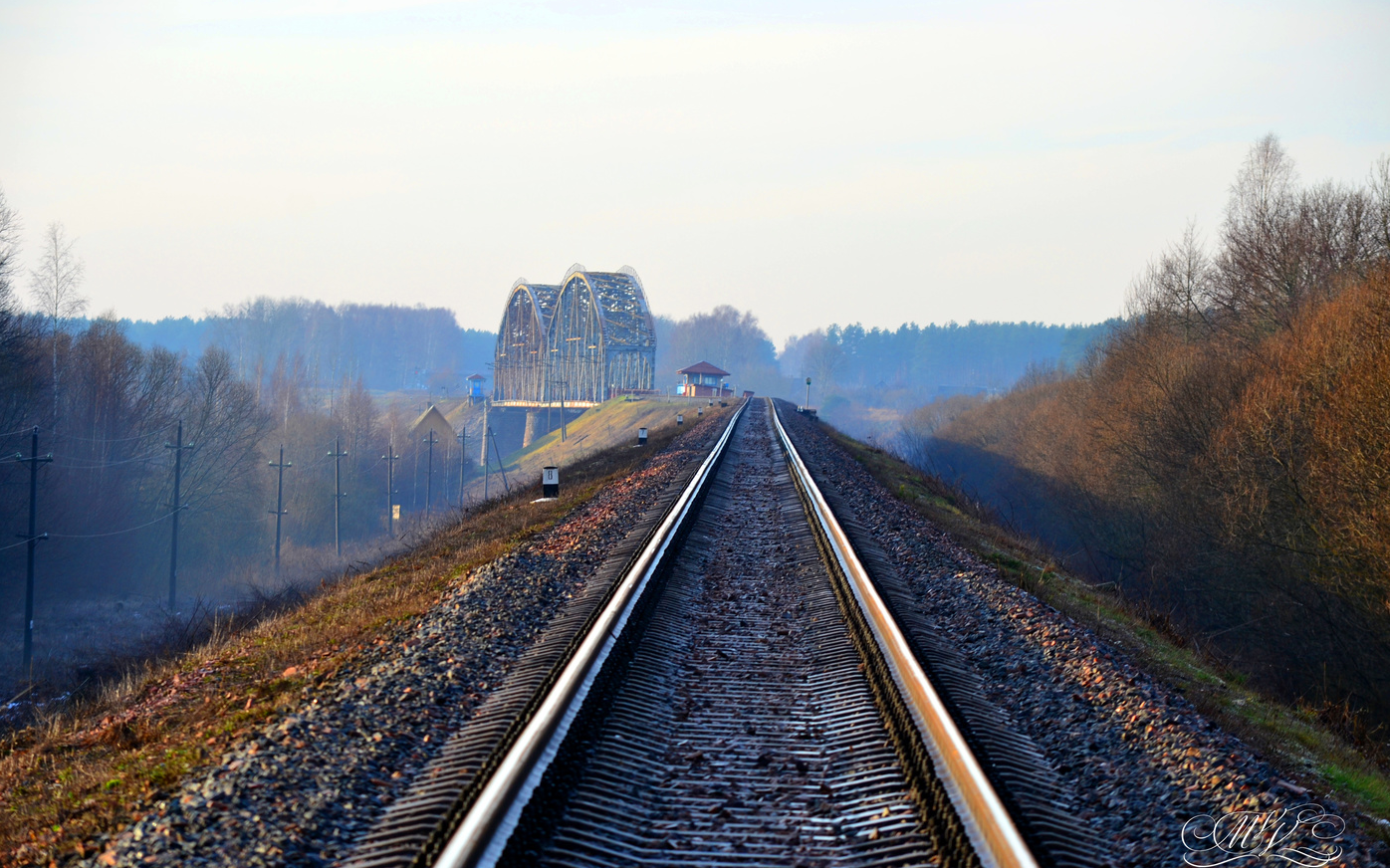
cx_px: 696
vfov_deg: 7.1
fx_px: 6969
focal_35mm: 184
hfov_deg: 11.4
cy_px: 450
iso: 100
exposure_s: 1/125
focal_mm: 120
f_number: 7.1
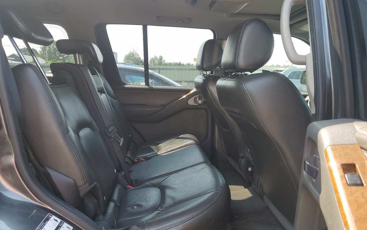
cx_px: 182
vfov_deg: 44.5
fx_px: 280
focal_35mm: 28
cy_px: 125
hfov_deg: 66.5
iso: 50
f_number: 1.5
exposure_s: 1/476
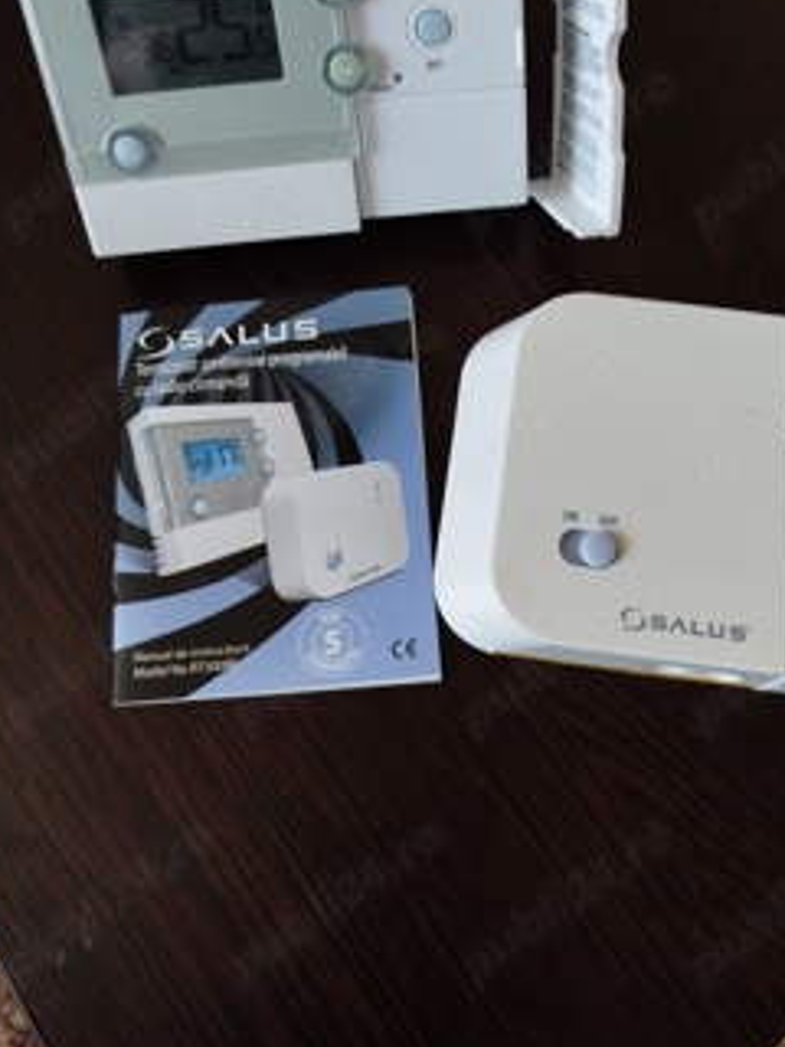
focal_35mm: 30
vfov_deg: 59.8
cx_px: 451
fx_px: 907
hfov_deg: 46.6
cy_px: 455
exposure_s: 1/25
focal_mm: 5.31
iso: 500
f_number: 1.7
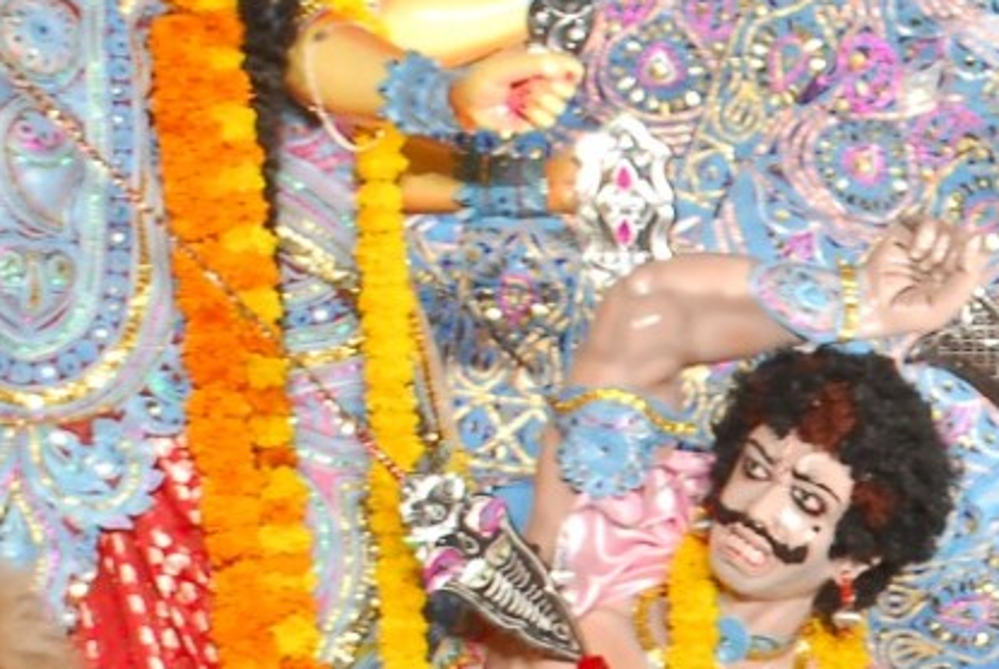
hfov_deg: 7.4
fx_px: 7642
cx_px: 1317
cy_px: 759
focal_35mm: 275
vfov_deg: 5.0
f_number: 4.5
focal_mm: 38
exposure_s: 1/125
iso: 400
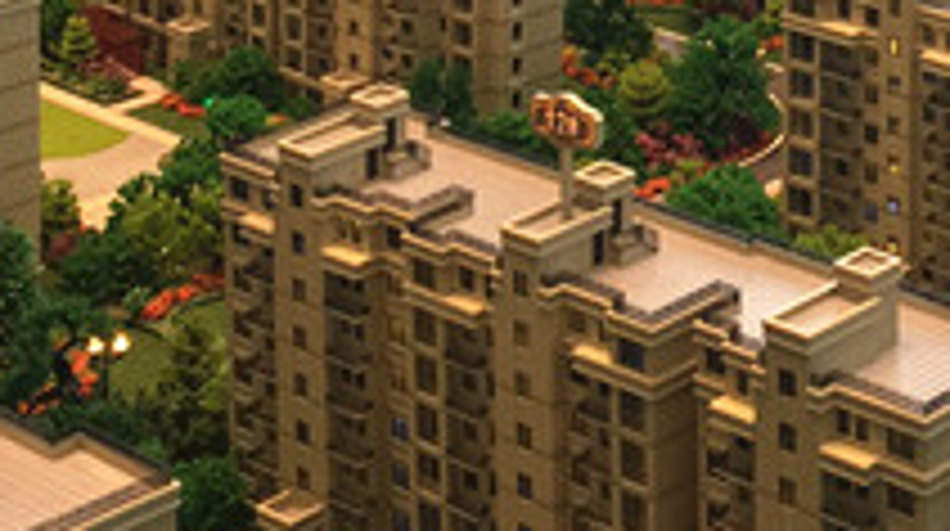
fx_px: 3019
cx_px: 770
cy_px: -716
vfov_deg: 9.1
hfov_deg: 17.7
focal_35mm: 120
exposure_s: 1/100
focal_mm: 4.15
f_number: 2.2
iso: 40
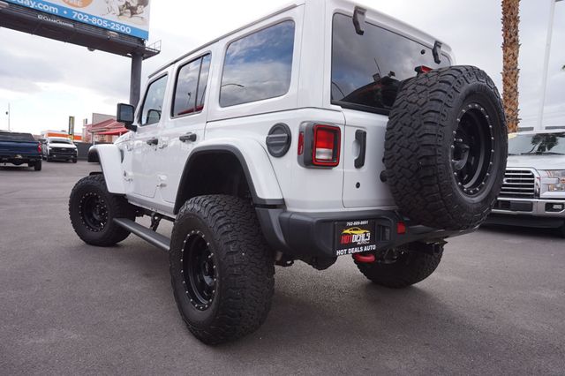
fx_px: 376
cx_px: 282
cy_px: 188
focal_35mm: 24
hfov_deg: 73.8
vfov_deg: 53.1
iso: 100
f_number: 7.1
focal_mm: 16
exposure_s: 1/100
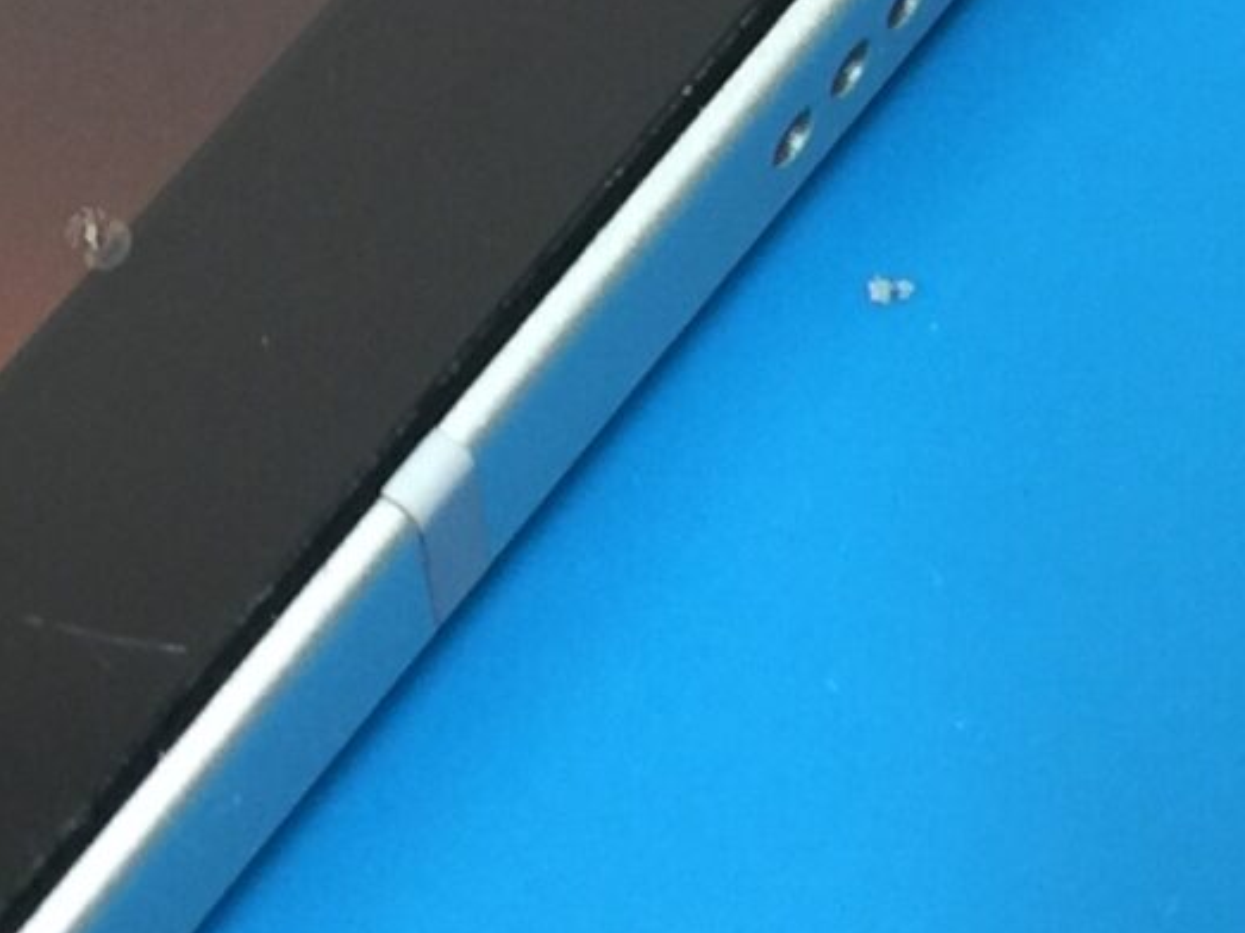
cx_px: 795
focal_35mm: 142
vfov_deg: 10.2
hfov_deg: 13.9
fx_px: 5106
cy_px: -238
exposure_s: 1/17
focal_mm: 4.15
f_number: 2.2
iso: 64
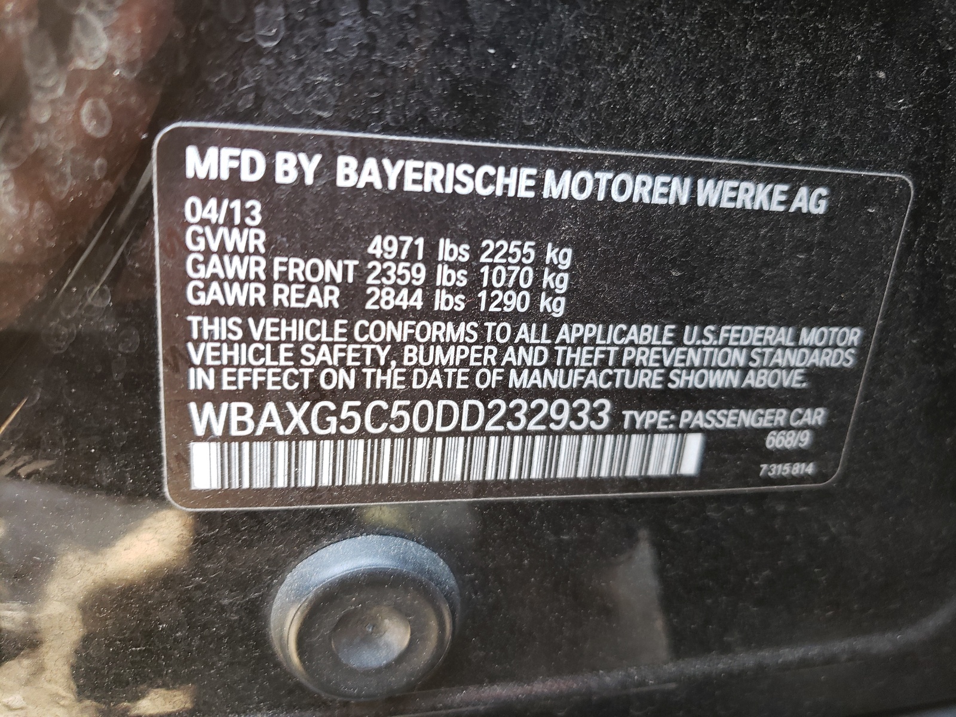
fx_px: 718
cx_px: 478
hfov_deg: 67.3
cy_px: 358
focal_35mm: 26
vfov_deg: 53.1
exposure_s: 1/60.2
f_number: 1.5
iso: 75
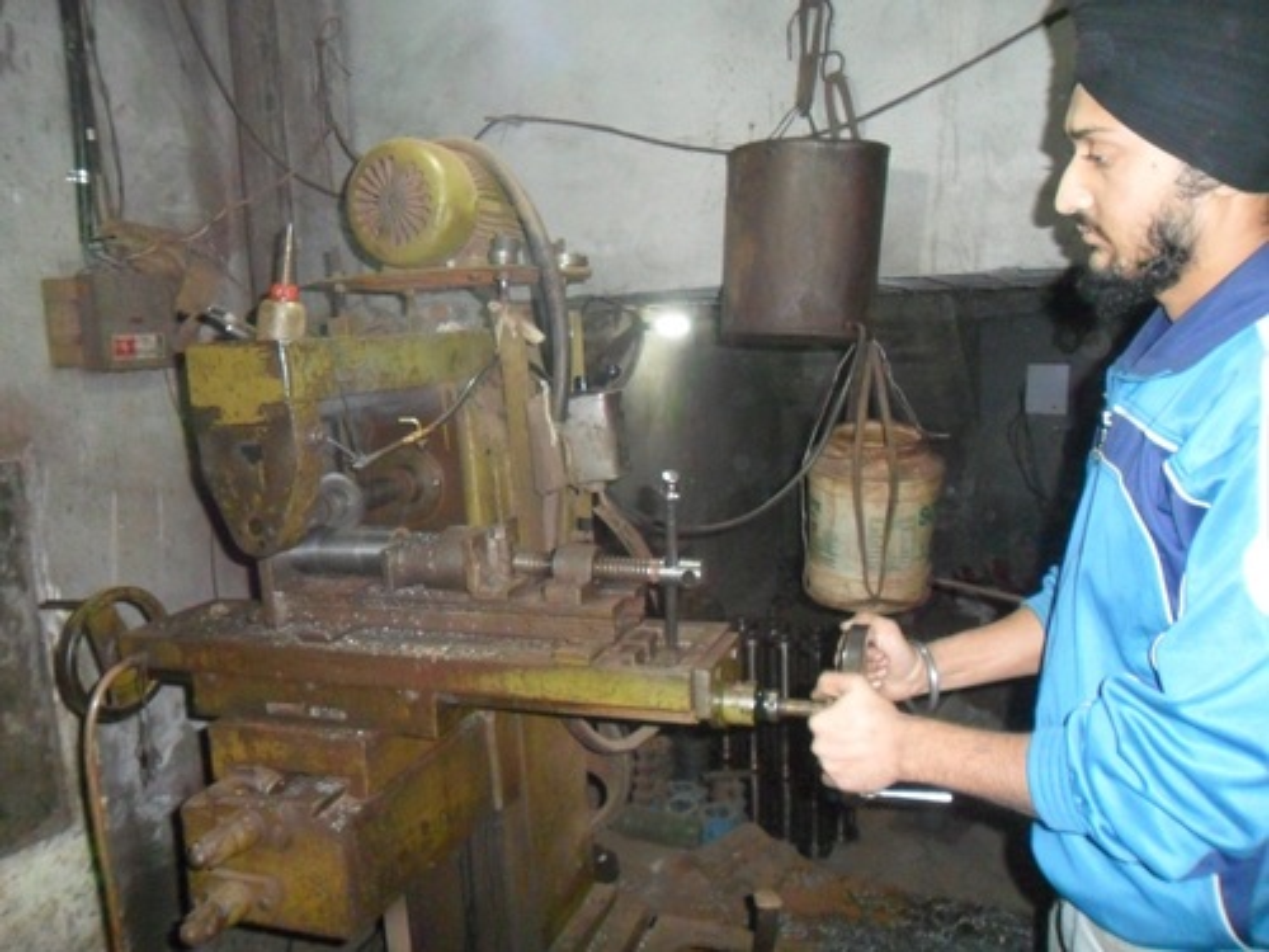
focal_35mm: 27
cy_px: 476
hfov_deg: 65.3
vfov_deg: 51.4
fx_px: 990
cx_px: 634
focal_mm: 4.9
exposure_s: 1/45
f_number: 3.5
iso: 400
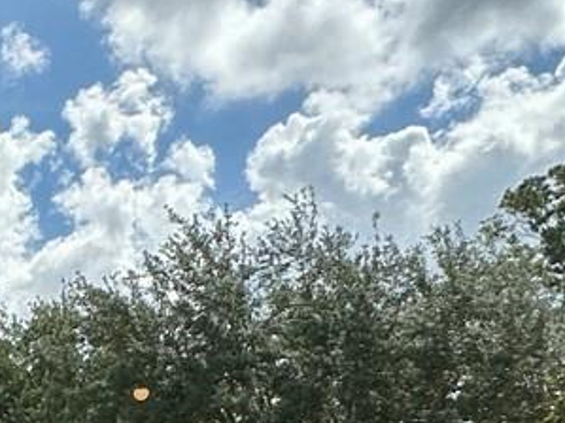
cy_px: 640
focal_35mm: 75
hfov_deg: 20.4
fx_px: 1224
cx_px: -384
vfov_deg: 17.6
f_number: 2.2
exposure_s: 1/1319
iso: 50
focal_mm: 2.22
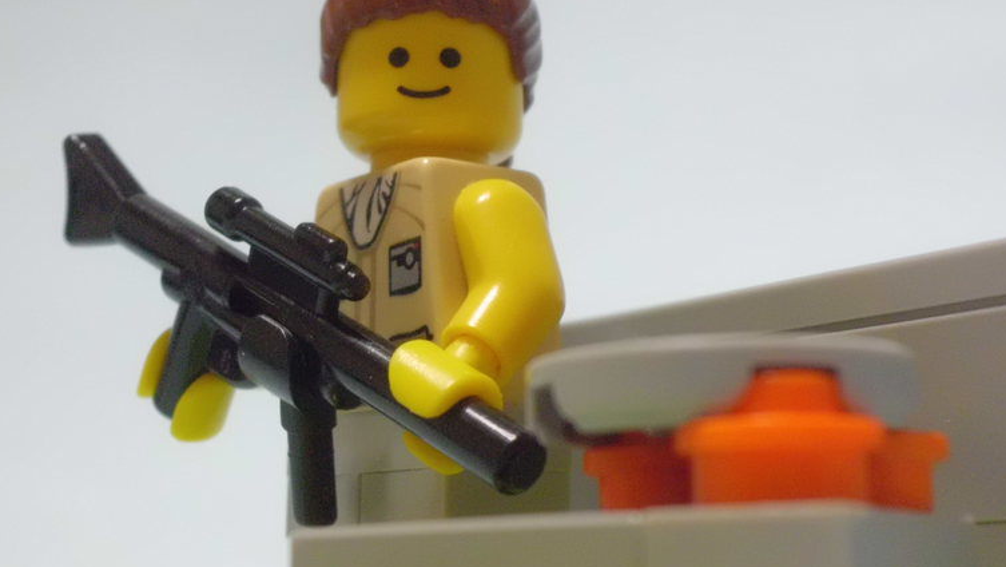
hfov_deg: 31.0
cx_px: 528
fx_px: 1814
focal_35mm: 68
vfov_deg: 17.7
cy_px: 263
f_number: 3.4
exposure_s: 1/13
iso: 400
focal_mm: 8.3
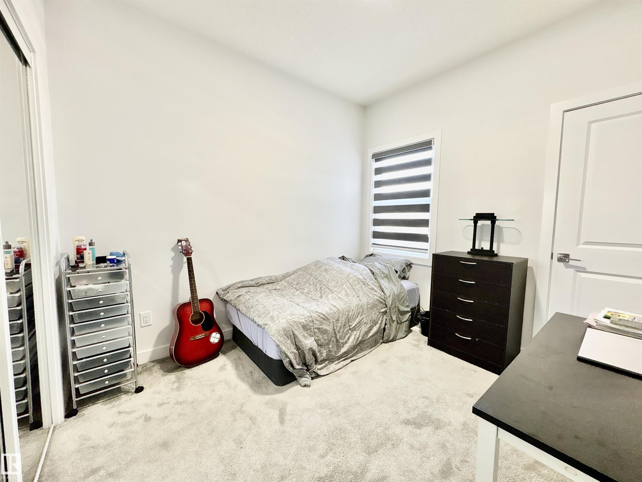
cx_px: 321
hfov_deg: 102.1
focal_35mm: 14
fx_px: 260
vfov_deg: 85.7
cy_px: 241
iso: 200
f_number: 2.2
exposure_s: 1/60
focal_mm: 2.22
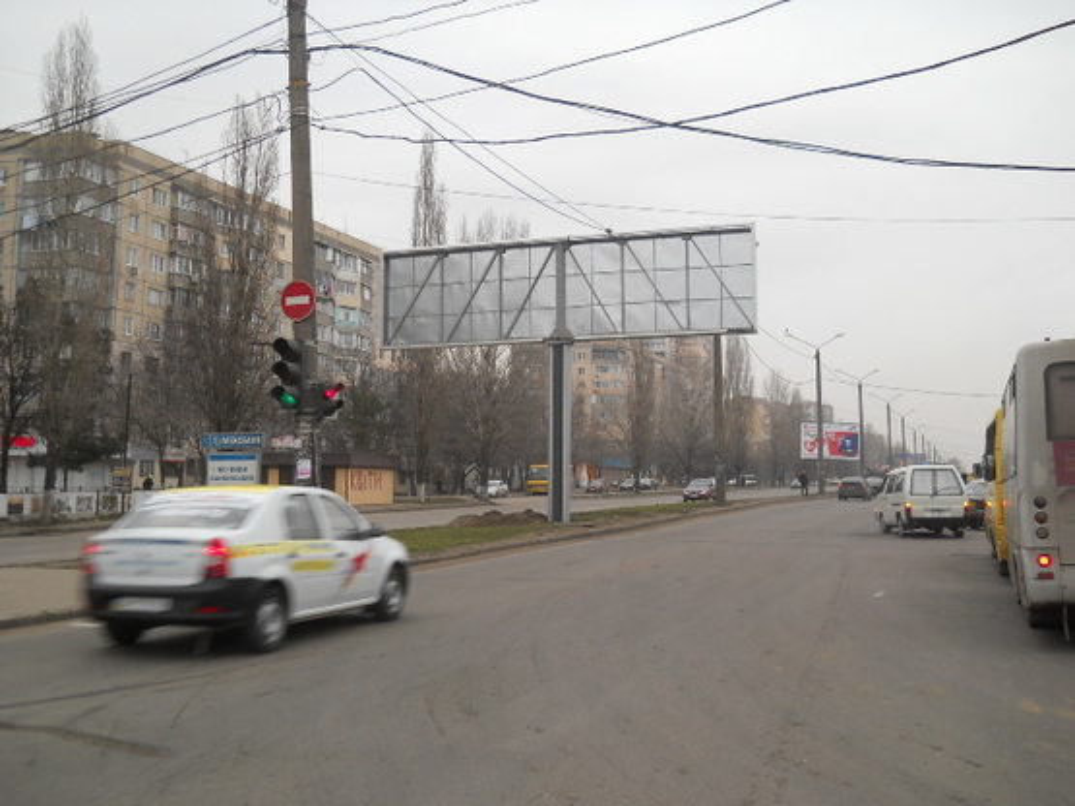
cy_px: 403
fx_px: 1273
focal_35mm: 41
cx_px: 538
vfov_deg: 35.1
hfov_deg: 45.8
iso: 80
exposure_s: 1/60
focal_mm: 6.72
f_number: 3.1
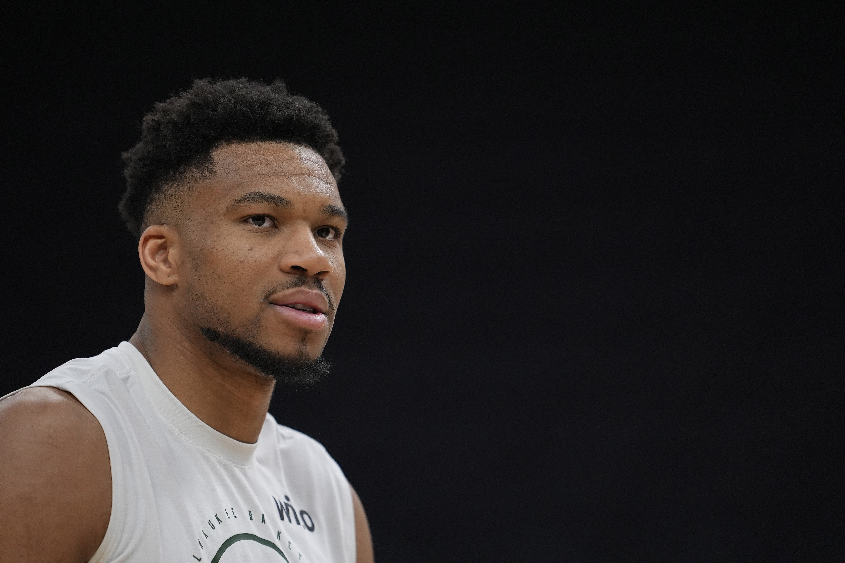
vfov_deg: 3.4
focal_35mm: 400
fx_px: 9388
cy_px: 282
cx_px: 422
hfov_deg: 5.2
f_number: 2.8
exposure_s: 1/2000
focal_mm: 400
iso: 3200
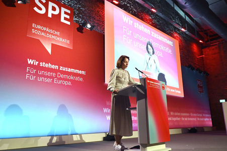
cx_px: 114
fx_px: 198
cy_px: 76
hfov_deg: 59.5
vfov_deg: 41.7
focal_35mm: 32
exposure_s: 1/250
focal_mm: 31.5
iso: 4000
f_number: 5
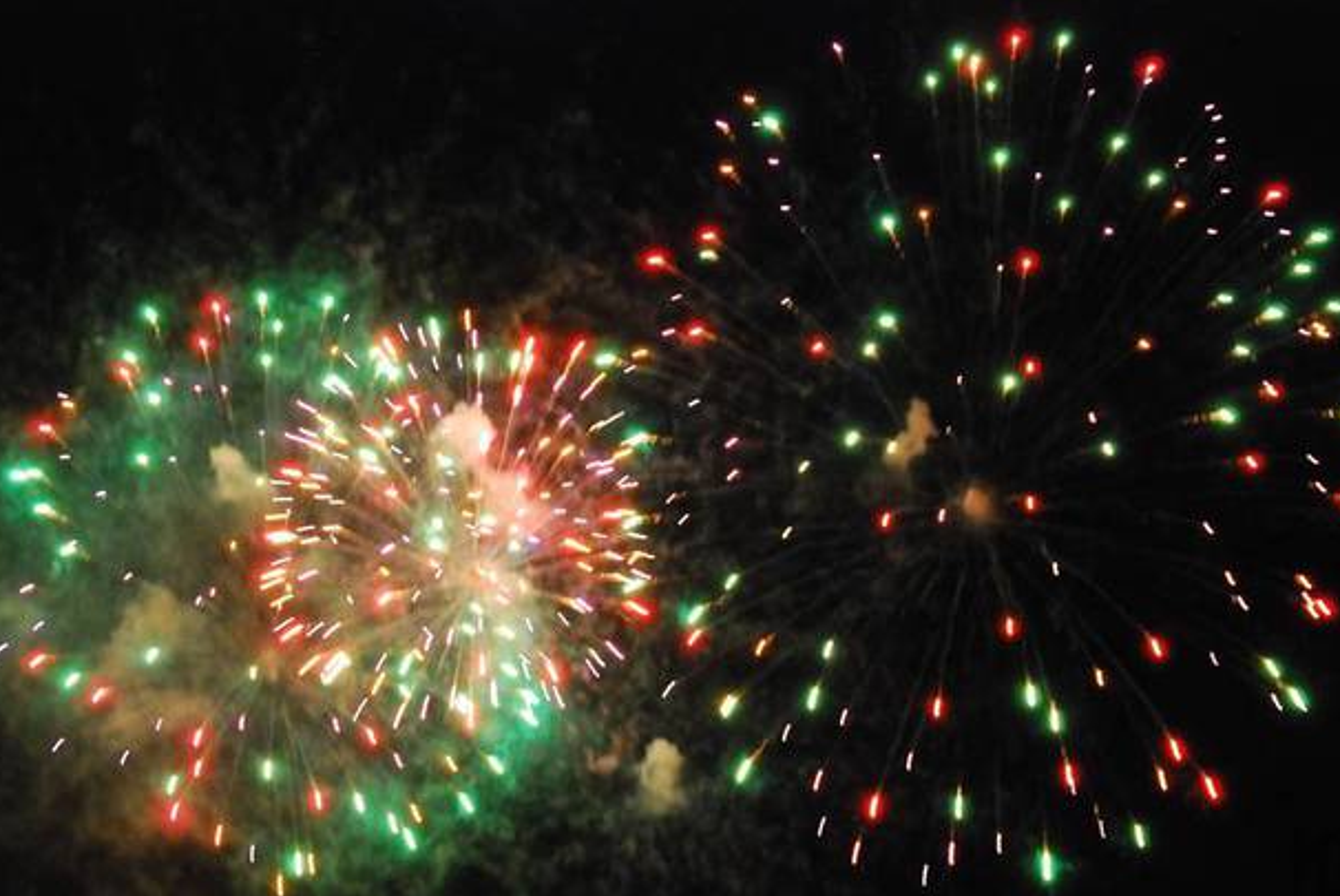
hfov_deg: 13.2
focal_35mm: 156
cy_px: 513
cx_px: 688
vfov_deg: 8.8
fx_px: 5811
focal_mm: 90
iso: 1600
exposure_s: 1/15
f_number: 5.3
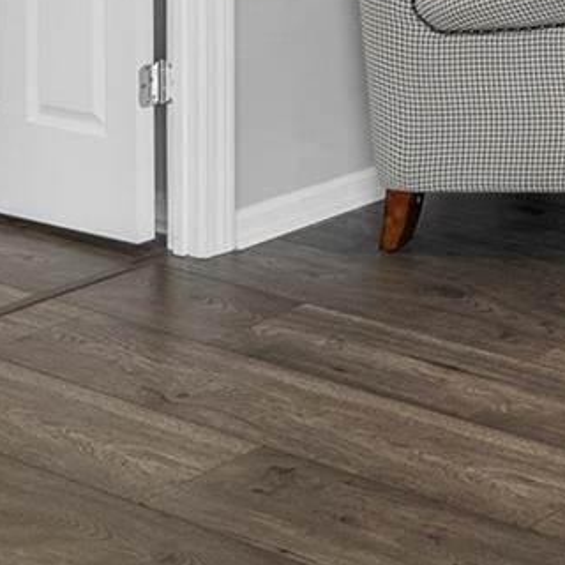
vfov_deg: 17.2
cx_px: 1266
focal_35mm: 87
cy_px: -375
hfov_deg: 14.7
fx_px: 1607
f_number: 8
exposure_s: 1/6
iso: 640
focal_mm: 16
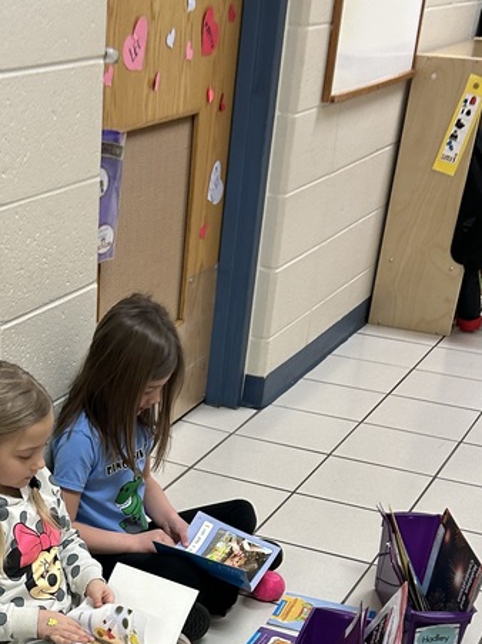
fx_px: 1096
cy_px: 681
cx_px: 68
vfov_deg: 29.9
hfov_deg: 24.2
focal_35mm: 59
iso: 100
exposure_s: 1/60
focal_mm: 5.7
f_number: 1.5
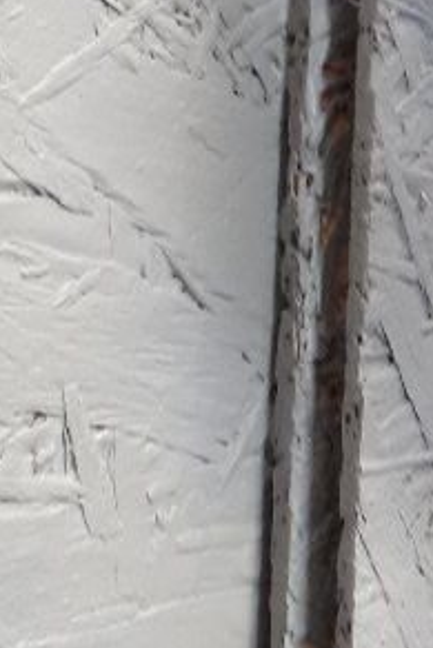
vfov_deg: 16.0
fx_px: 2216
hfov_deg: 10.0
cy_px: -133
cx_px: 988
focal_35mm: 123
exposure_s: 1/33
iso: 100
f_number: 1.9
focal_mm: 3.6
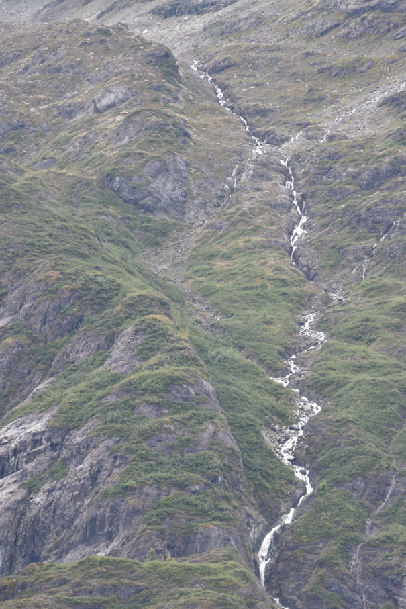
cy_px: 310
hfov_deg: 5.4
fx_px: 4295
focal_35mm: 254
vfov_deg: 8.1
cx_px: 285
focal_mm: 180
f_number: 5.6
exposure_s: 1/400
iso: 640
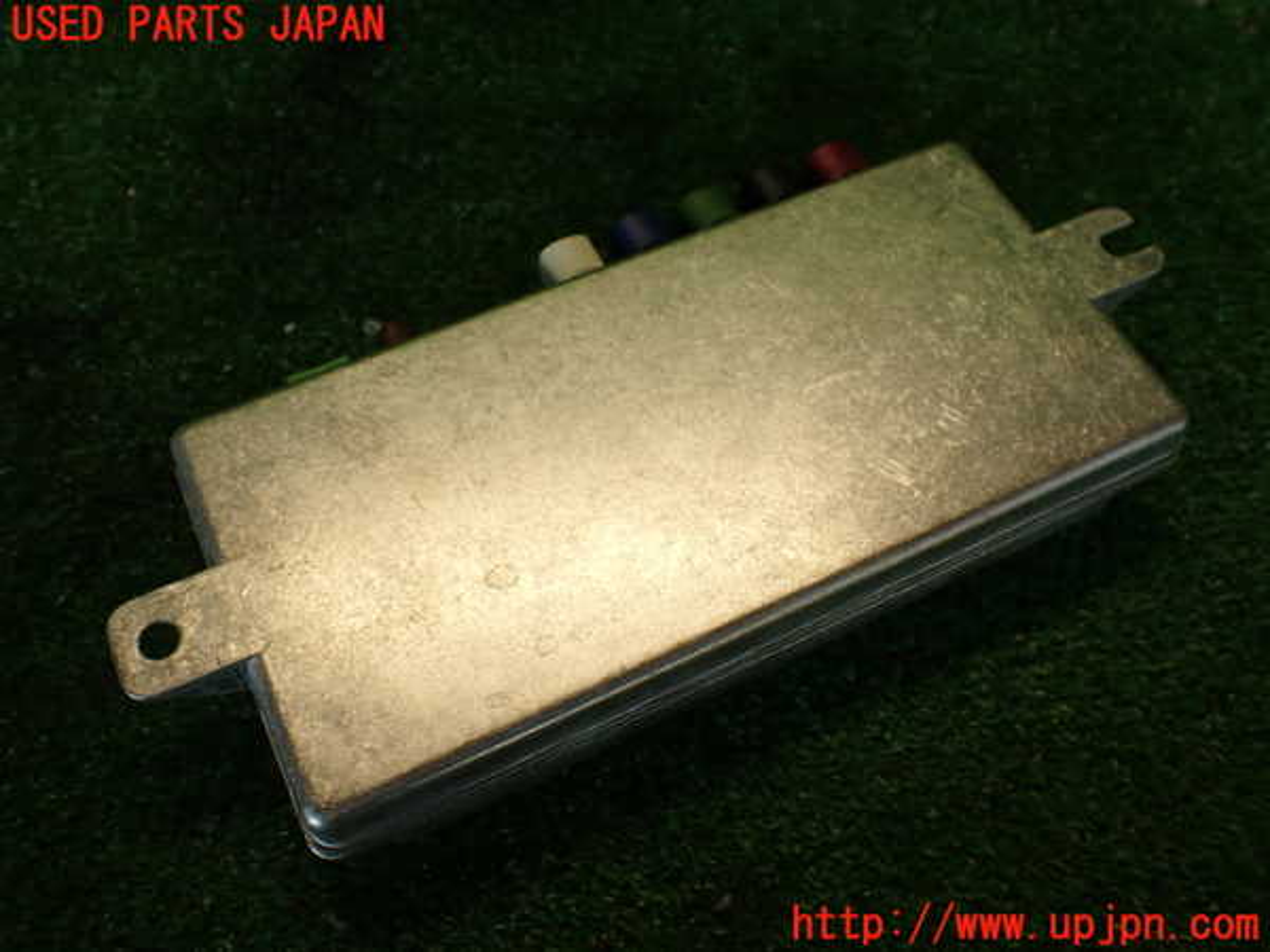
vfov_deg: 44.2
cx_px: 635
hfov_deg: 56.8
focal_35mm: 32
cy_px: 476
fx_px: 1174
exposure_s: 1/80
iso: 100
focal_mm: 5.79
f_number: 2.4
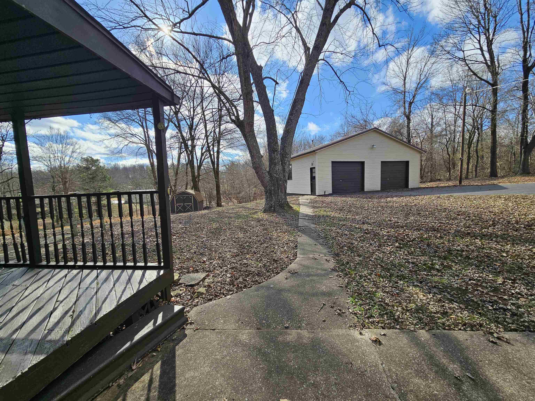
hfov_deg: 106.2
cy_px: 200
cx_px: 268
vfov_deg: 89.9
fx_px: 201
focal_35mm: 13
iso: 50
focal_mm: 2.2
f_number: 2.2
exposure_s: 1/1445
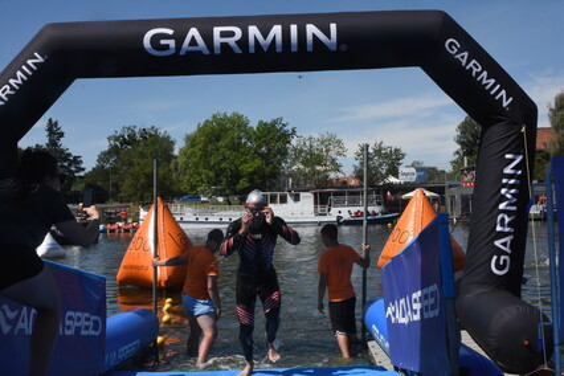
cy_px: 188
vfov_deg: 34.2
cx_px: 282
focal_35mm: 39
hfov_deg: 49.6
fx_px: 611
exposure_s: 1/1000
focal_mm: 26
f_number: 16
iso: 1250
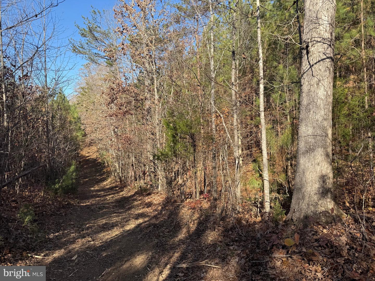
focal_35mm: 24
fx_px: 260
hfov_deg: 71.6
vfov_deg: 56.8
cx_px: 188
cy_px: 140
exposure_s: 1/1410
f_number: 1.78
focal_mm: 6.76
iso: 80
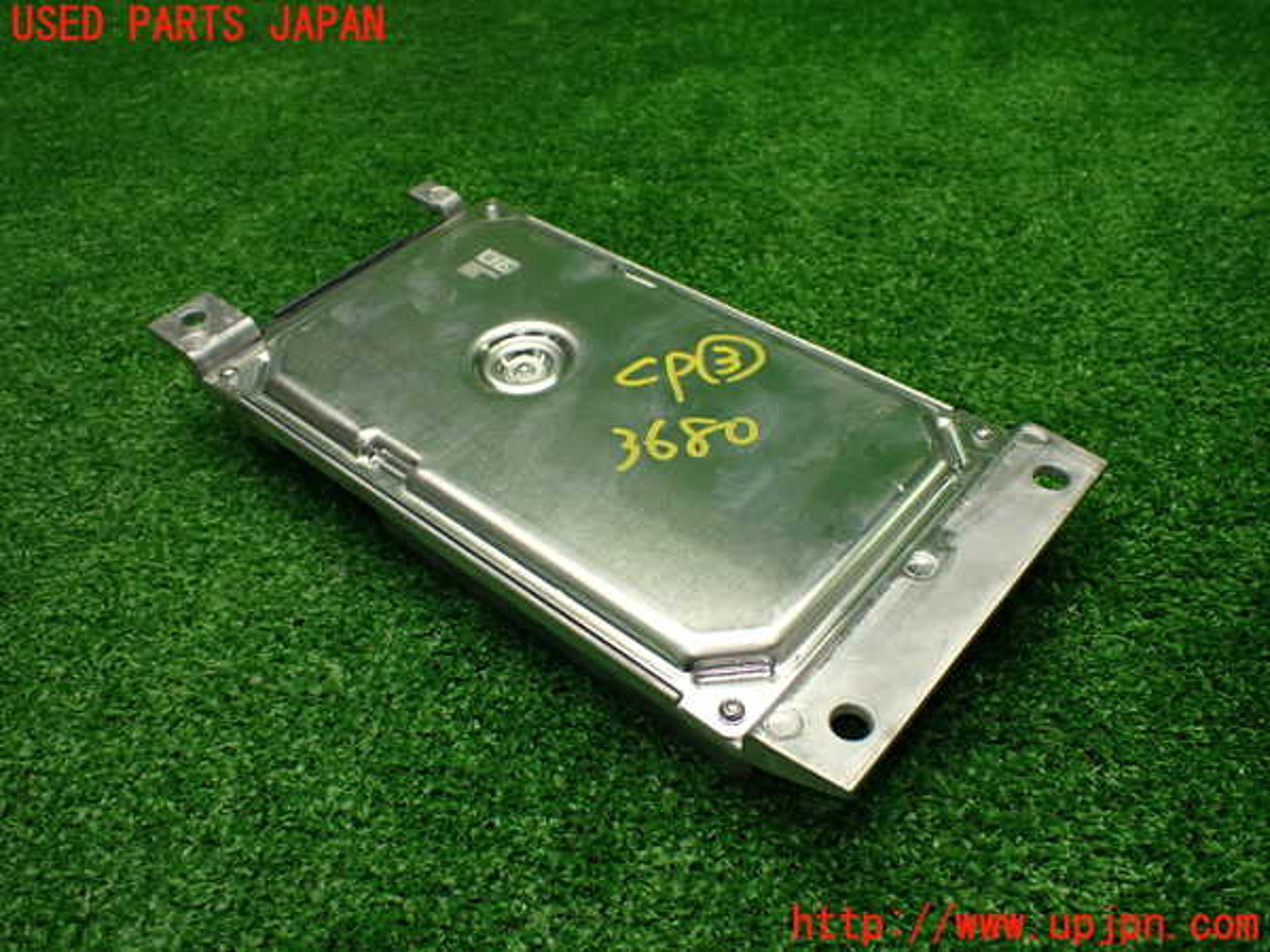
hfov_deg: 60.0
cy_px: 476
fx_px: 1101
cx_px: 635
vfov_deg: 46.8
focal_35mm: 30
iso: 250
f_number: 2.3
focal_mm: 5.4
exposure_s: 1/125
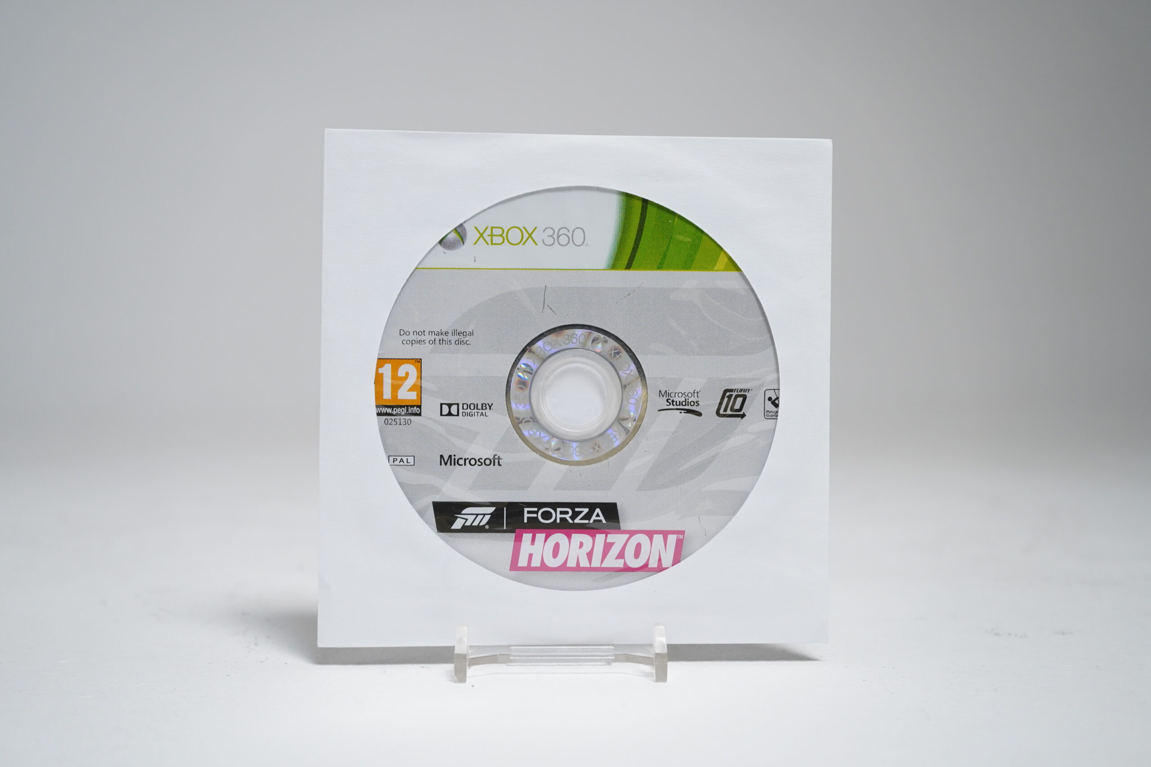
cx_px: 576
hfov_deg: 45.4
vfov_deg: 31.2
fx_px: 1375
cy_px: 384
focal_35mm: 43
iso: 1000
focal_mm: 43
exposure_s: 1/60
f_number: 5.6
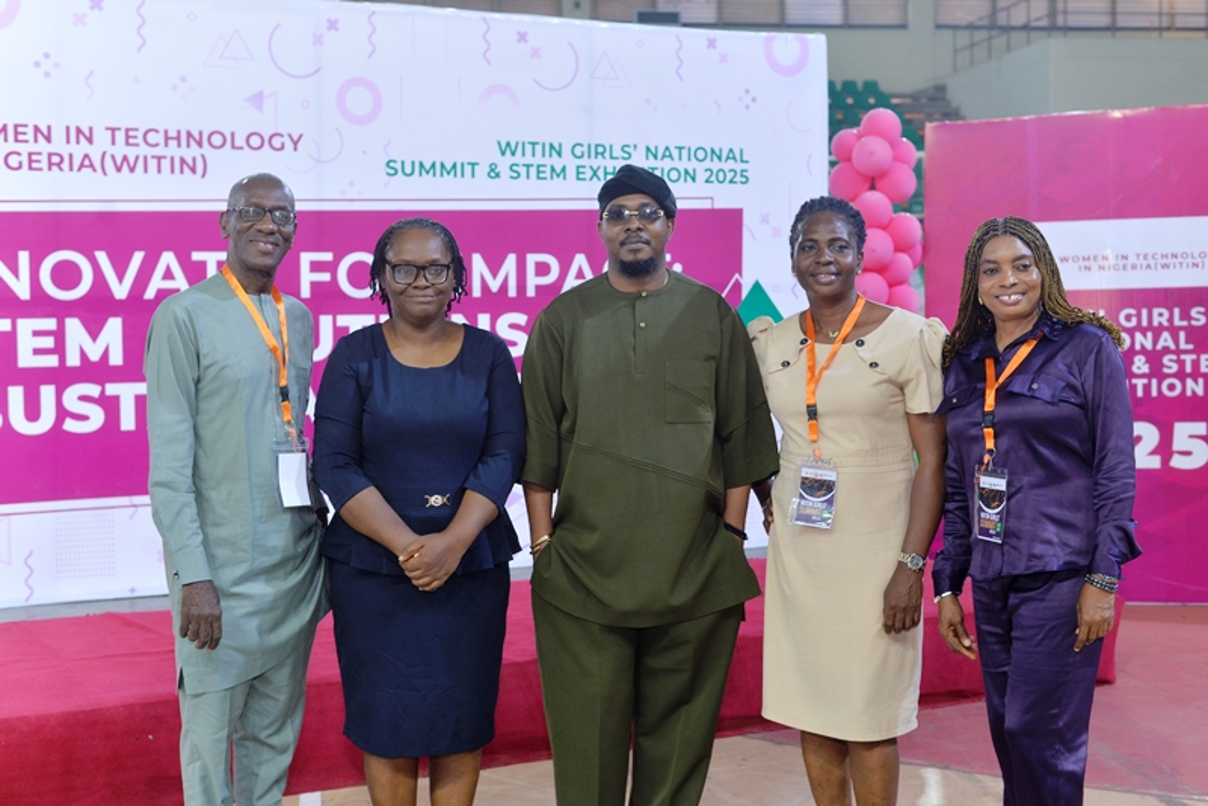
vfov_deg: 27.0
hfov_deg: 39.6
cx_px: 604
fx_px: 1678
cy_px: 403
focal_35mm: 50
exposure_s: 1/125
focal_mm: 50
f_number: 3.5
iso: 1250
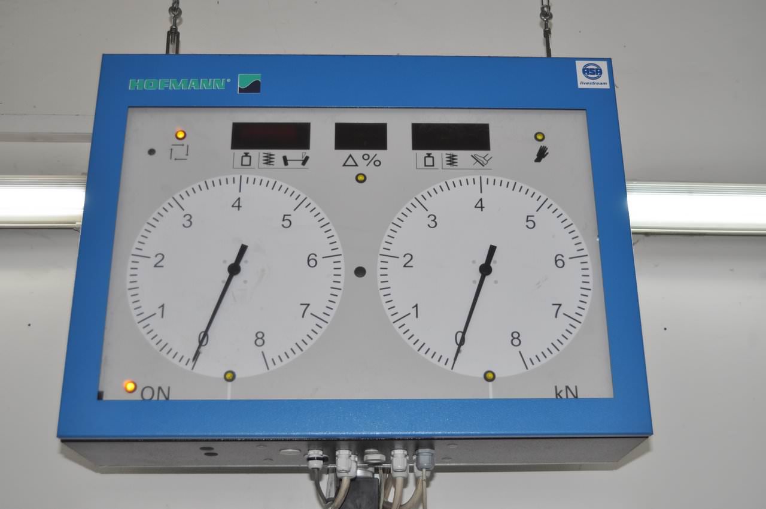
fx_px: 988
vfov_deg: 28.9
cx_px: 383
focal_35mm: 46
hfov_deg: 42.4
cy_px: 254
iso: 200
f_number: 4.2
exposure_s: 1/80
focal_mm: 31
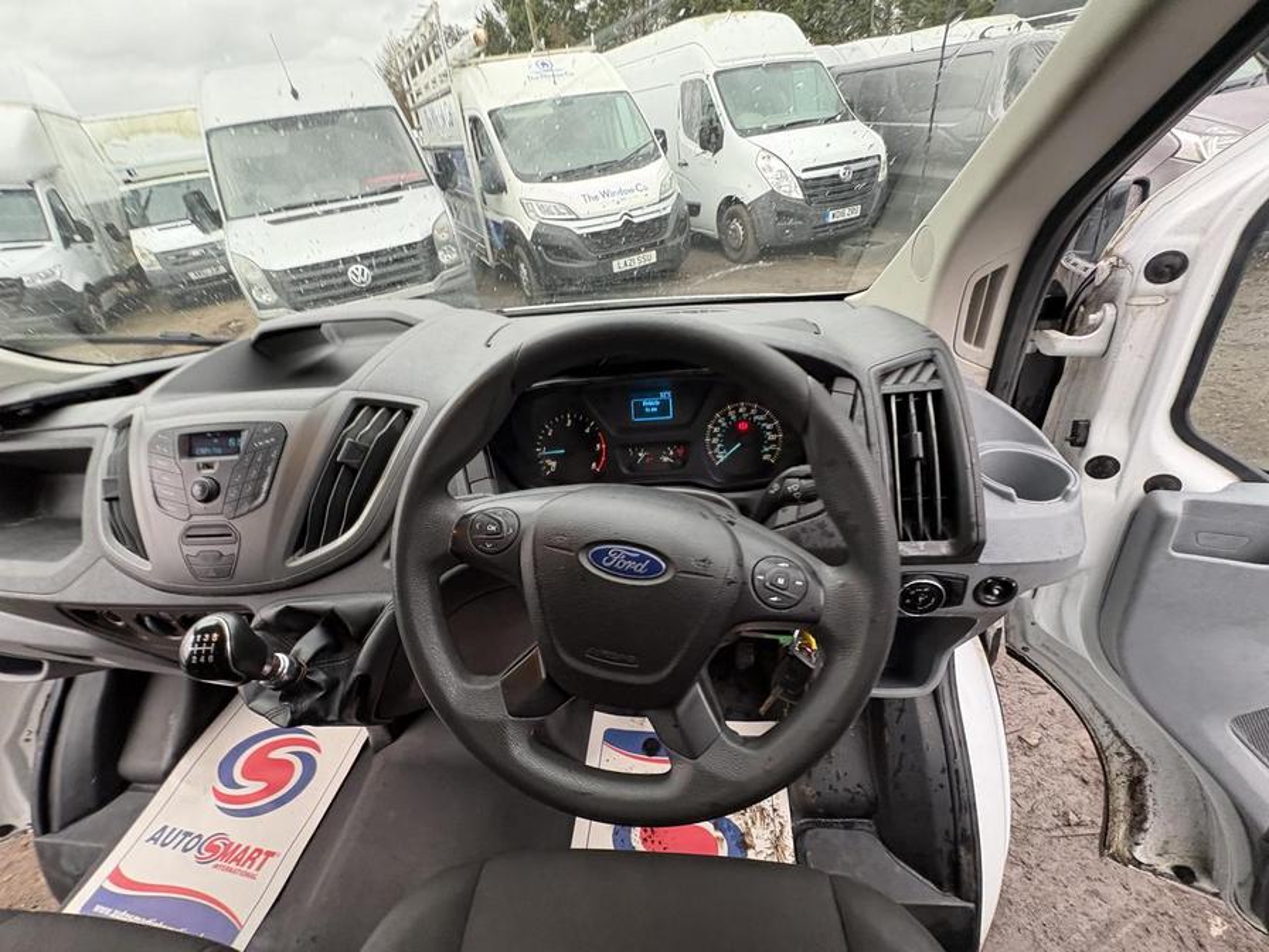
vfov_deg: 85.7
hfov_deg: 102.1
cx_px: 634
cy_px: 476
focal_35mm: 14
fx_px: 513
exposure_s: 1/60
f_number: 2.2
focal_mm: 2.22
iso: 400
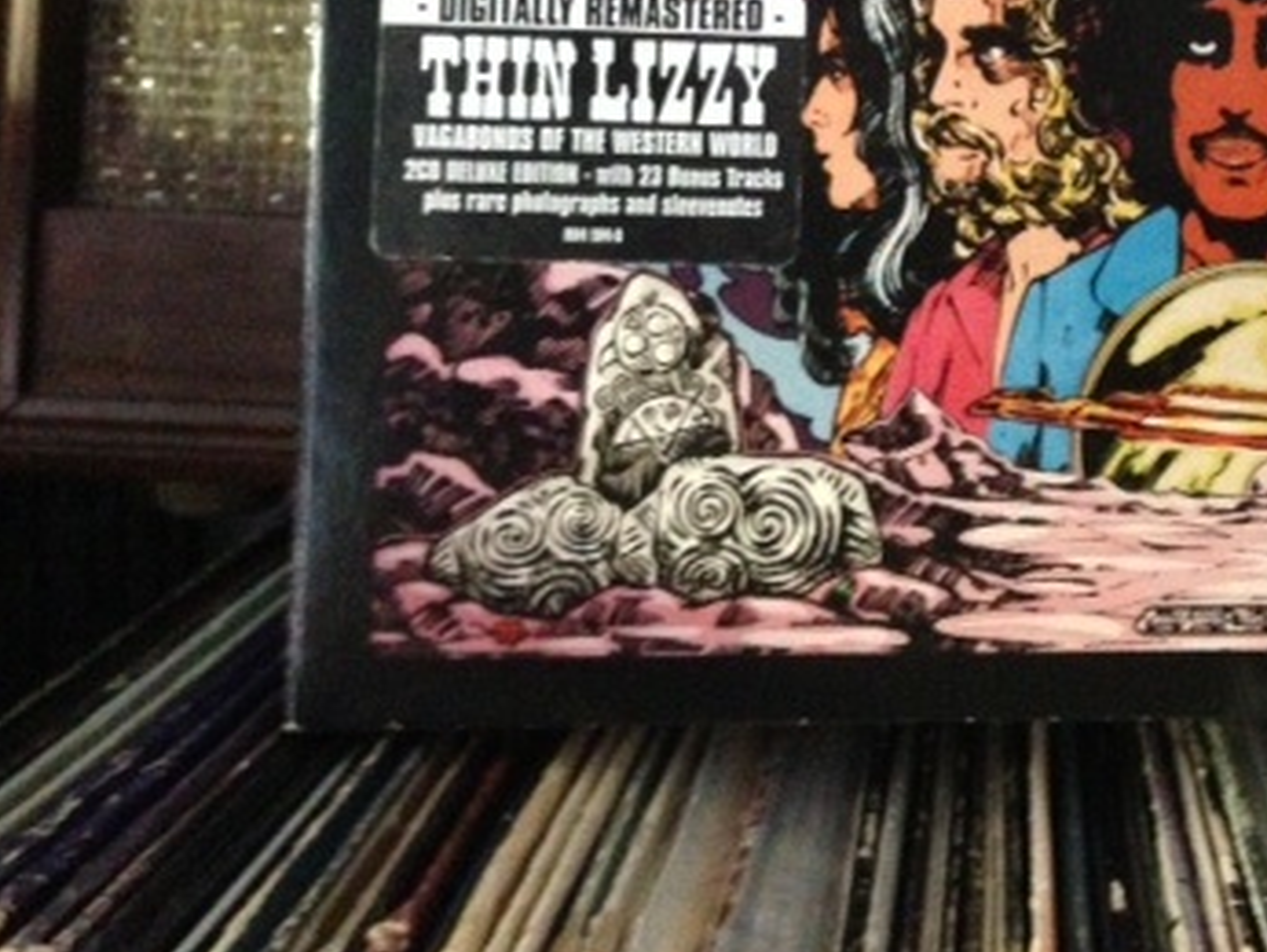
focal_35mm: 61
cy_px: 84
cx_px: 1022
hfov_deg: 30.8
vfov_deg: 23.4
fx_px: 2234
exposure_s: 1/15
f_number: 2.4
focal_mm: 4.13
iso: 800
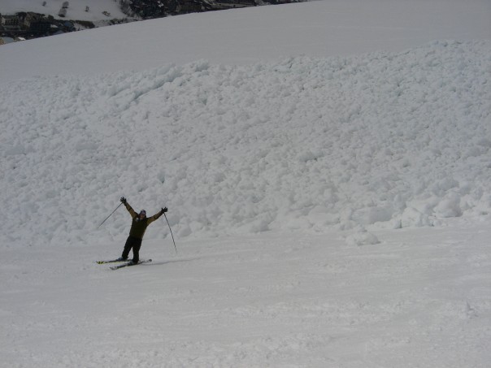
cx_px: 246
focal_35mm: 114
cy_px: 184
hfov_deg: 17.3
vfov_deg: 13.0
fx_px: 1617
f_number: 8.3
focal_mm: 18.6
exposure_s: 1/1000
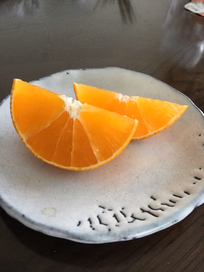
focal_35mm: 31
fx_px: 244
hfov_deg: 45.4
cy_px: 136
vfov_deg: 58.4
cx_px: 102
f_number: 2.4
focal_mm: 3.3
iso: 125
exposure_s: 1/30
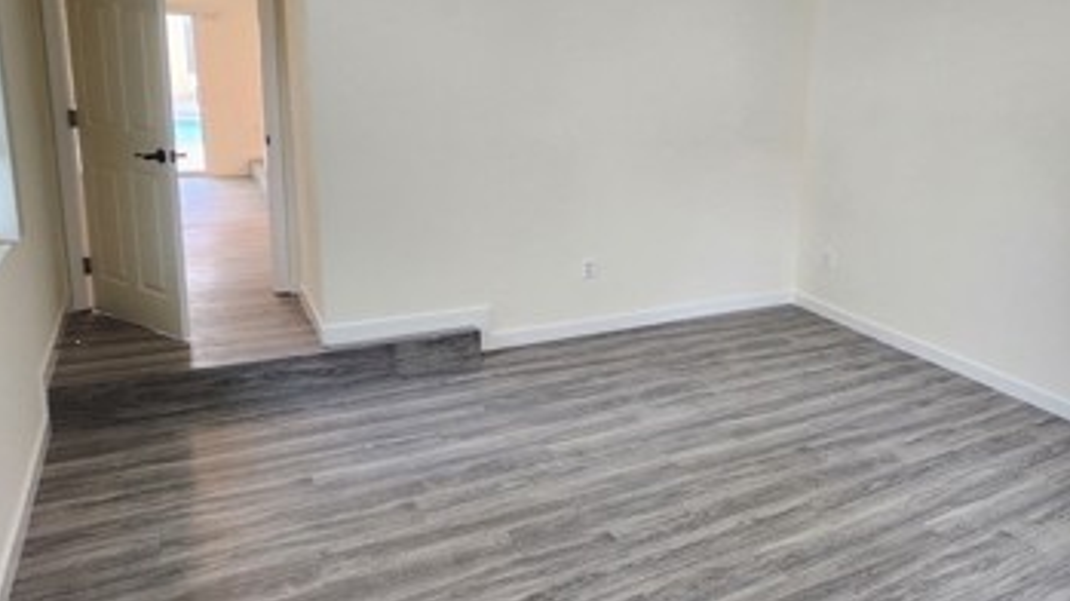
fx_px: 737
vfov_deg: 44.1
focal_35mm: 26
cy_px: 233
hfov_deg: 66.5
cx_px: 828
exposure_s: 1/60
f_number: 2.2
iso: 160
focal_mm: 2.2
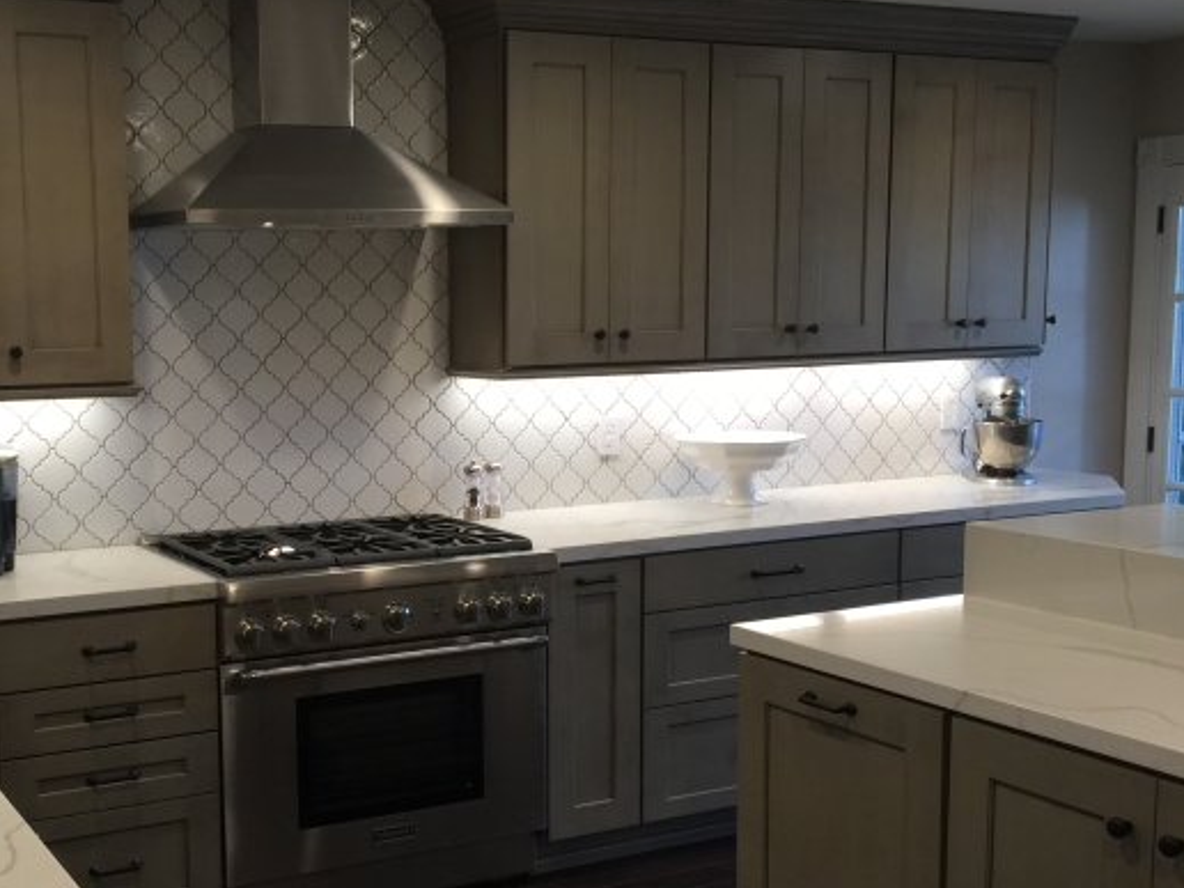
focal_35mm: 45
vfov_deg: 32.1
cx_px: 365
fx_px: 1539
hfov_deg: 41.4
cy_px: 512
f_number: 2.2
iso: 32
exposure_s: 1/30
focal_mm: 4.15
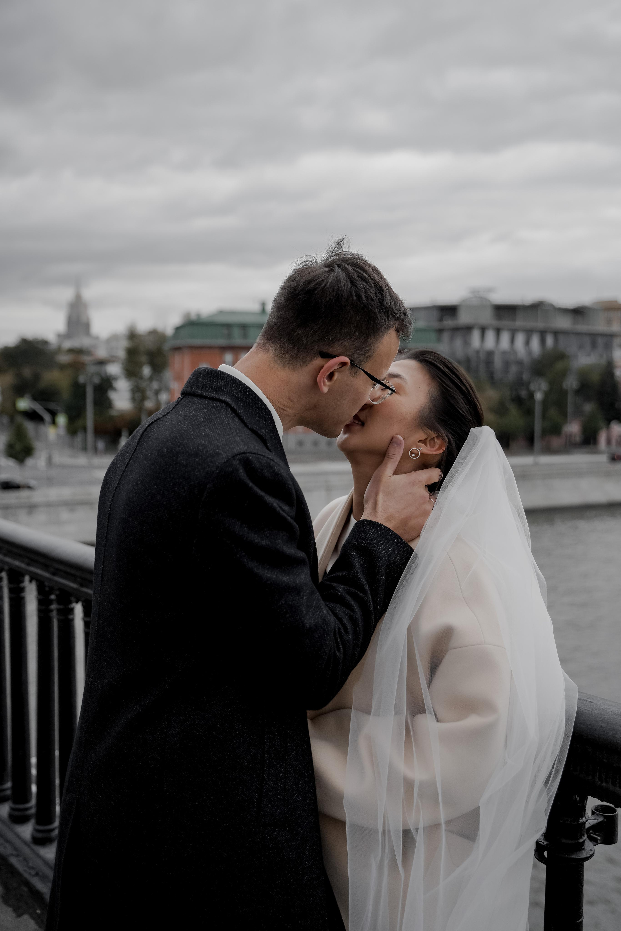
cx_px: 310
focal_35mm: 35
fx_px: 906
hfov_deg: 37.9
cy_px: 466
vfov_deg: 54.4
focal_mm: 35
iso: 250
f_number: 2.8
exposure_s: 1/2500
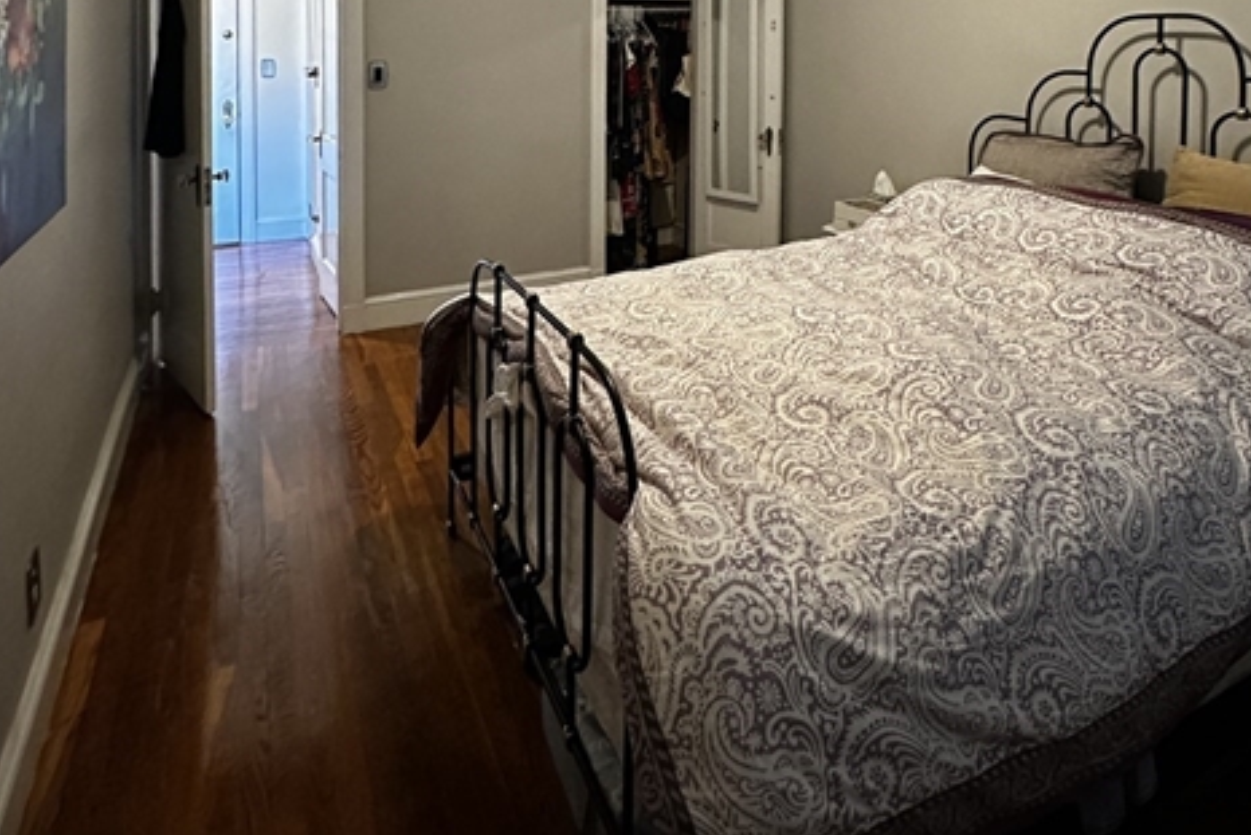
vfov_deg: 47.4
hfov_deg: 73.5
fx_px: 834
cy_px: 72
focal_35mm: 24
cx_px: 690
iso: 1000
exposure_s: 1/60
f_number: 2.2
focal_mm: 2.22
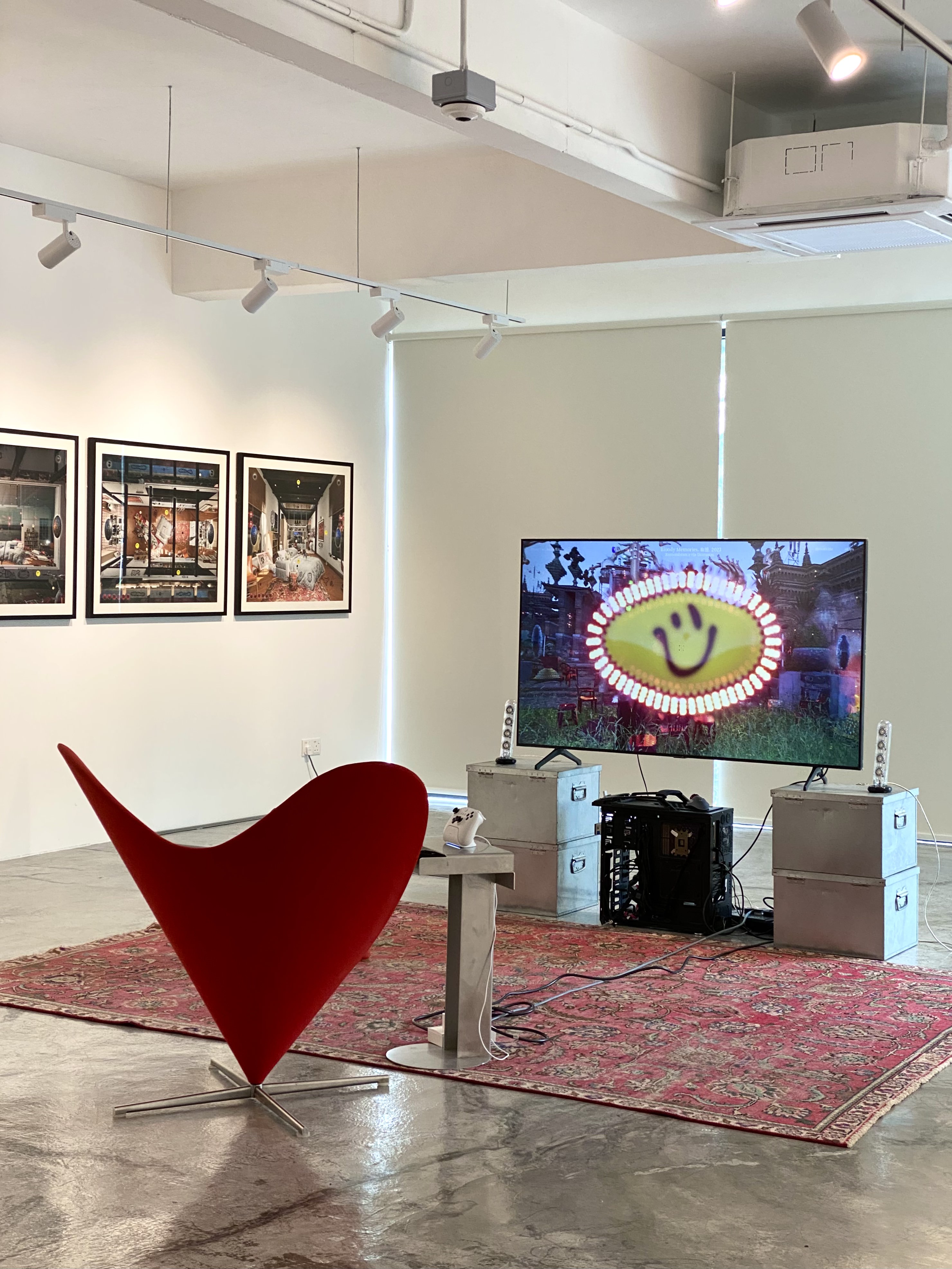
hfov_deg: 28.0
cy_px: 634
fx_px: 1907
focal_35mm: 52
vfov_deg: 36.8
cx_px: 476
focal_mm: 6
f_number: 2
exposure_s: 1/100
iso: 80
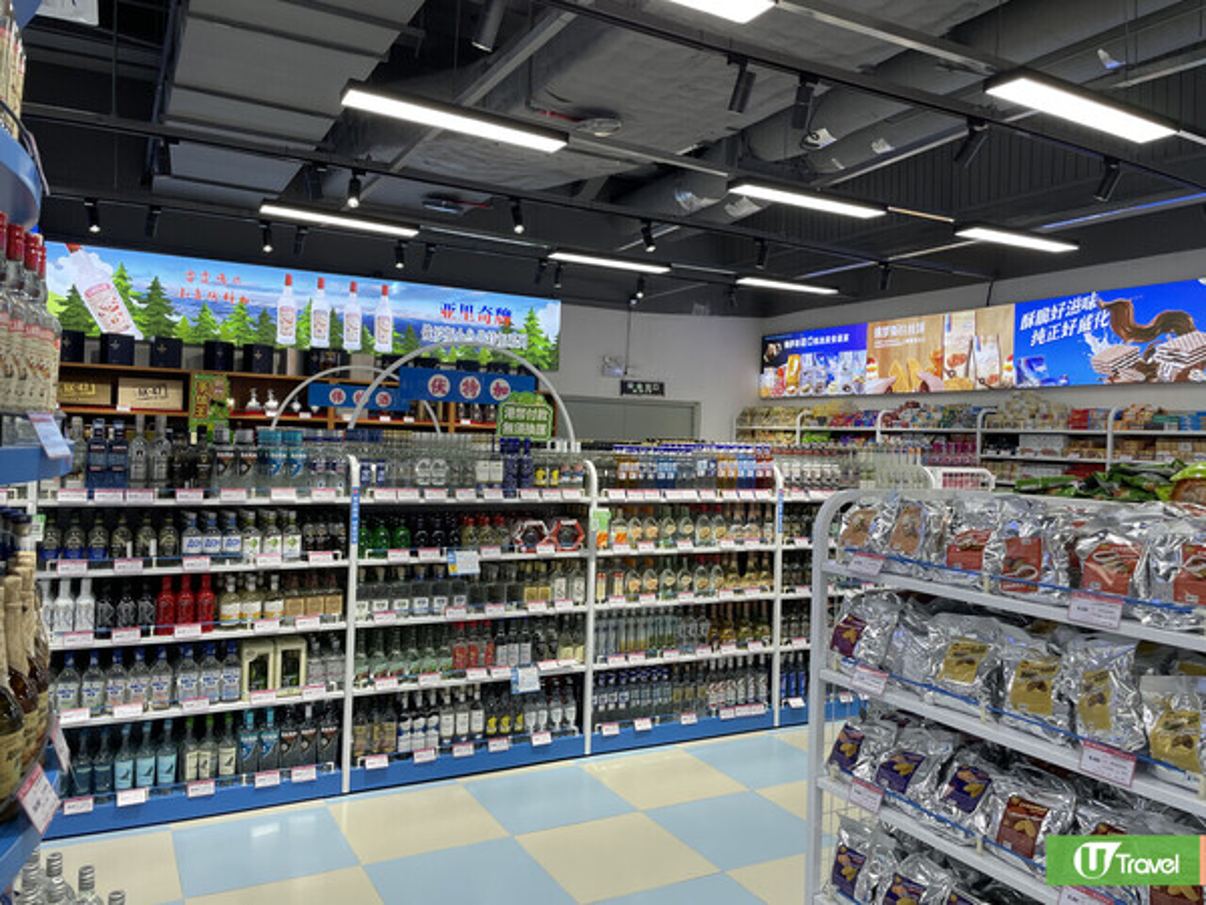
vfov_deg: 53.1
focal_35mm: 26
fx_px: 906
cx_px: 603
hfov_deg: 67.3
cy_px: 452
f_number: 1.6
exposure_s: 1/100
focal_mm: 4.2
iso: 40
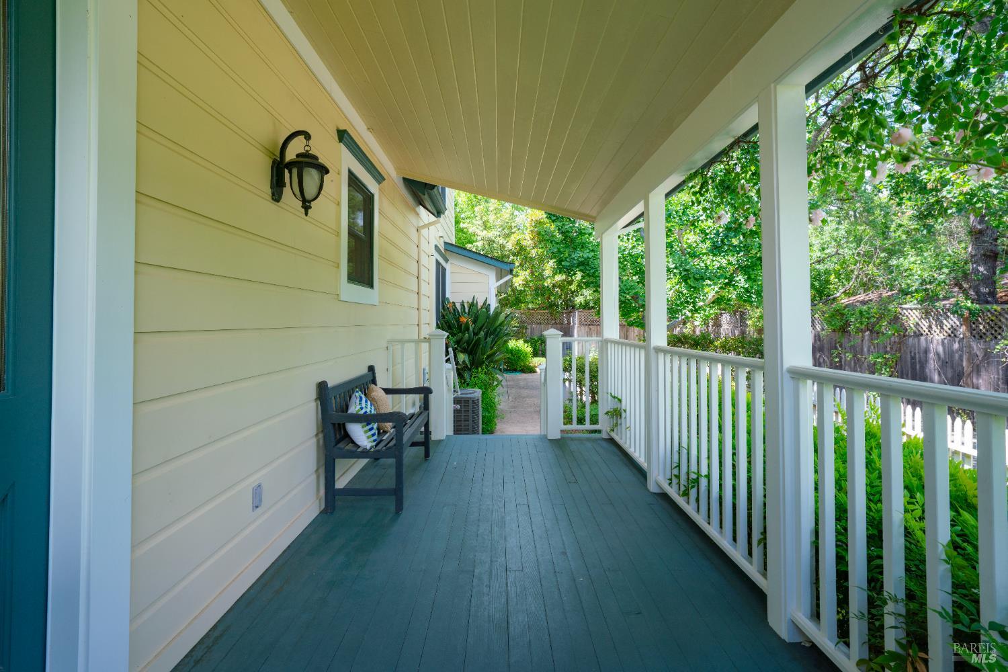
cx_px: 504
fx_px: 448
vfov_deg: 73.7
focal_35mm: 16
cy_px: 336
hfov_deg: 96.7
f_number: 9
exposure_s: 1/50
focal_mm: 16
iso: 125
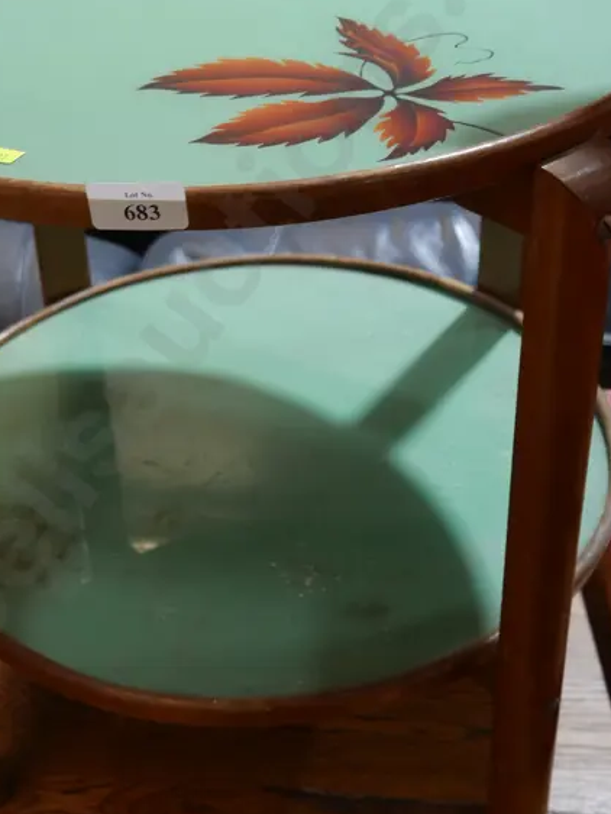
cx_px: 189
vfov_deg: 37.3
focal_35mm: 51
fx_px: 1199
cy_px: 320
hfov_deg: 28.3
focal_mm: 14
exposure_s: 1/60
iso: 400
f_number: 3.5
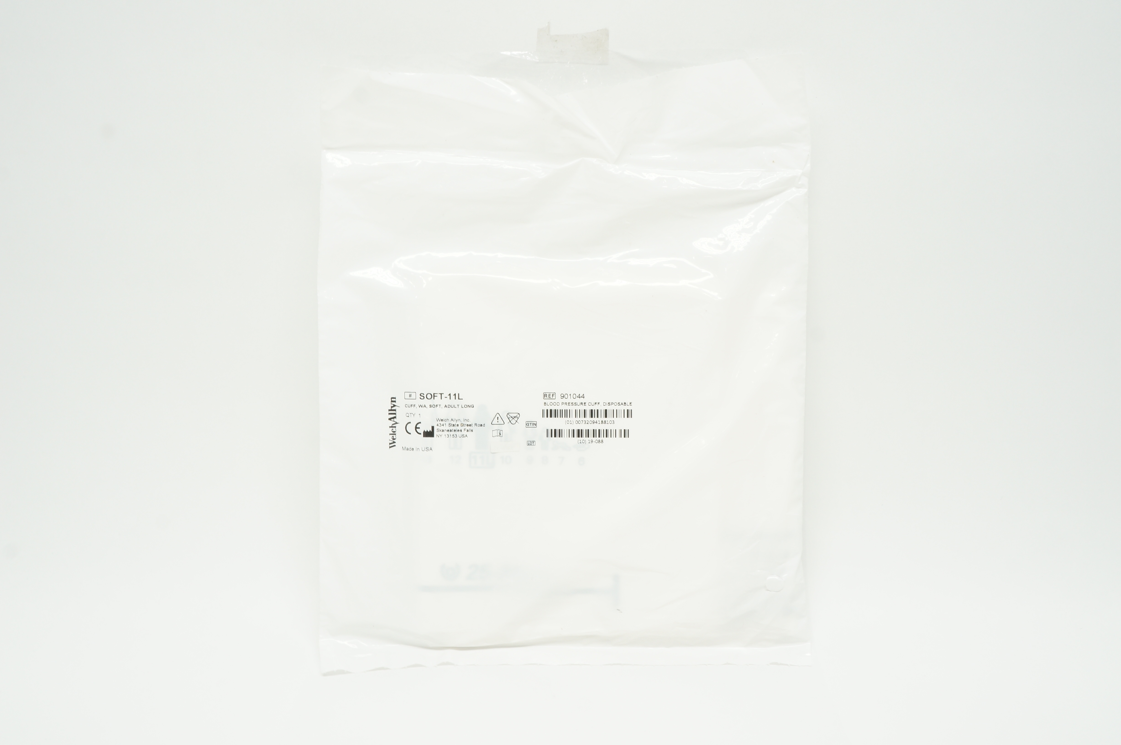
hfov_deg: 53.2
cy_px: 372
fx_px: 1120
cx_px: 560
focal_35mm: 36
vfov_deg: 36.8
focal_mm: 24
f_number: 11
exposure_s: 1/15
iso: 400
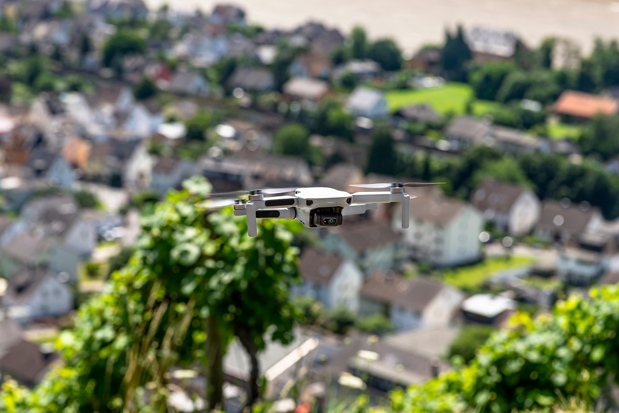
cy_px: 206
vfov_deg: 13.7
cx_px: 310
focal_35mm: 100
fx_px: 1720
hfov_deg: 20.4
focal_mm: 100
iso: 100
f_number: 8
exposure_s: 1/250
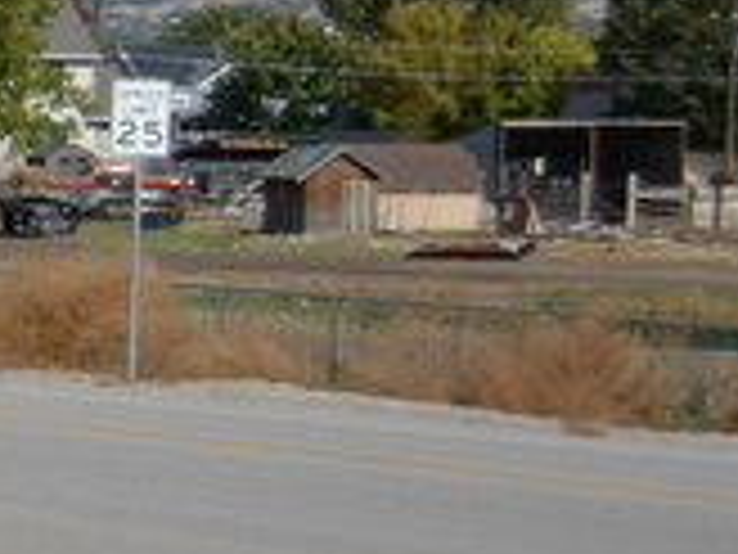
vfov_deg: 6.4
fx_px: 4967
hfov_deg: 7.5
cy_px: 311
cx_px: -1422
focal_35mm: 233
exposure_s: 1/1250
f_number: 4.2
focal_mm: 26
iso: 100
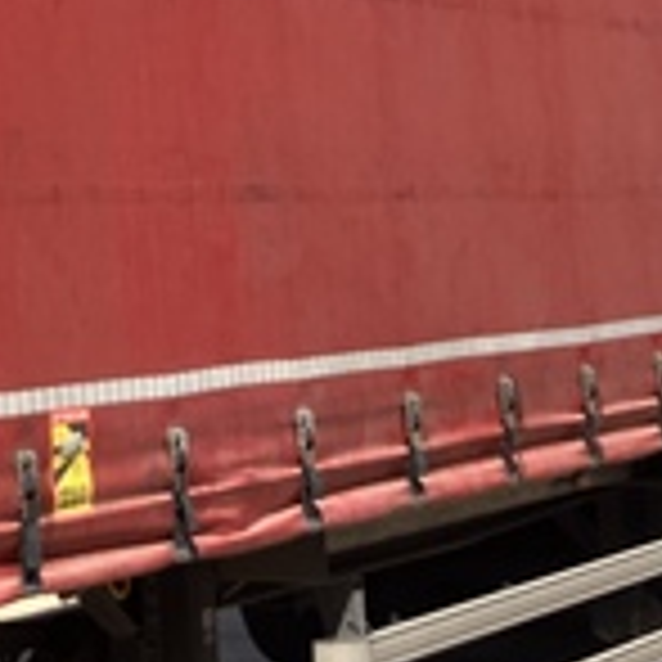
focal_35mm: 108
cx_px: -158
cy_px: -171
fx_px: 2337
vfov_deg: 15.4
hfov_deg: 15.5
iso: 32
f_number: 1.8
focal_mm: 3.99
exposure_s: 1/1429
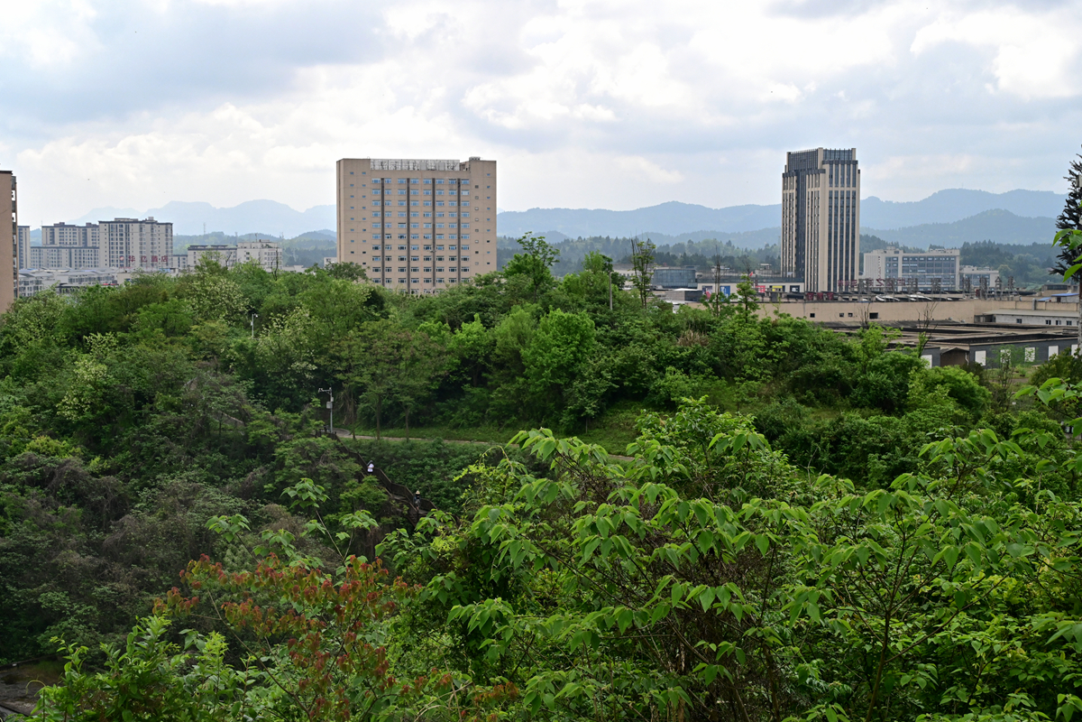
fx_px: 1533
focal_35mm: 51
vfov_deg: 26.5
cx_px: 541
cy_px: 361
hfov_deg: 38.9
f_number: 8
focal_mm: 51
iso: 1600
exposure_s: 1/2000
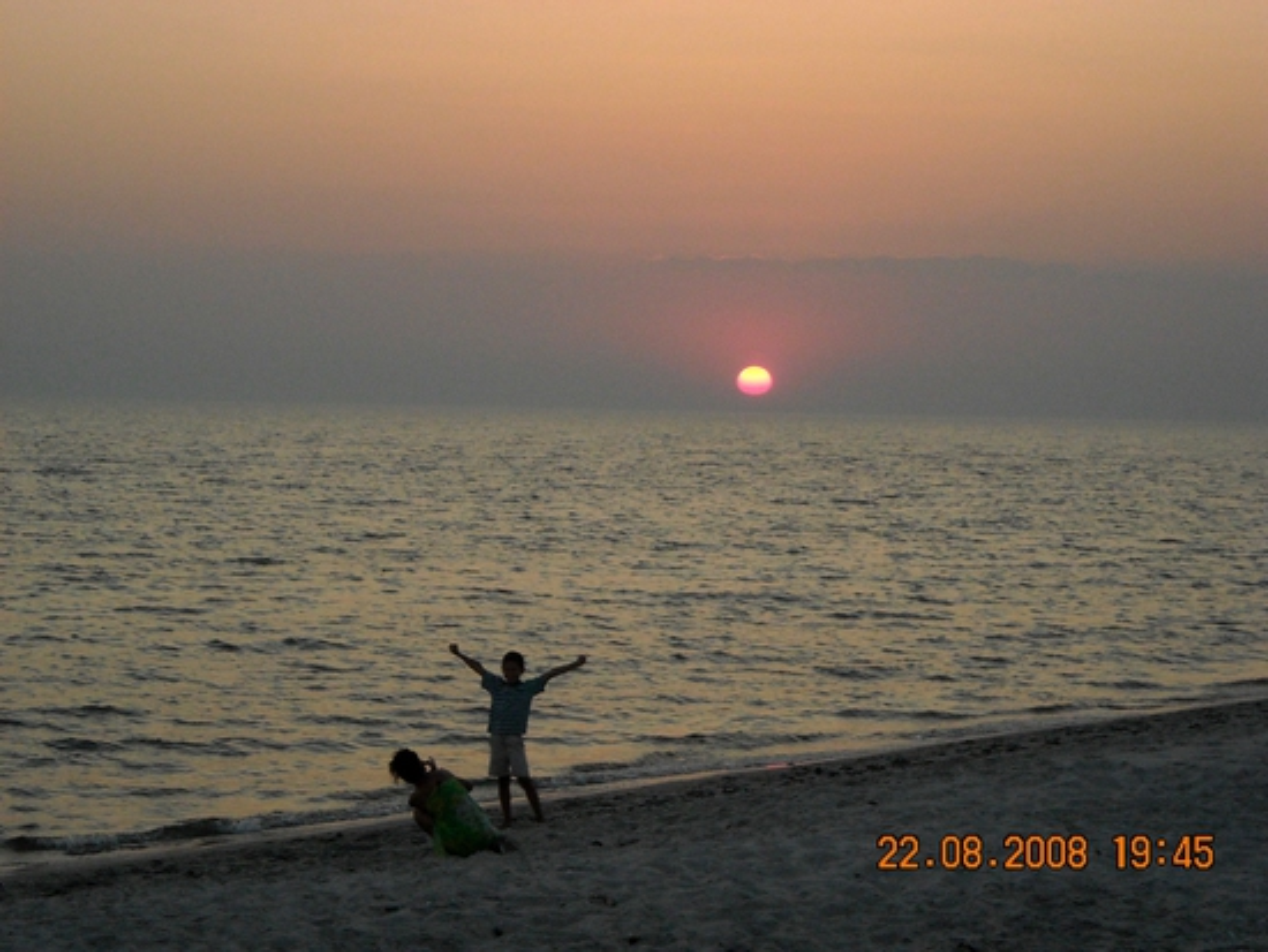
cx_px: 634
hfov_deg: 18.7
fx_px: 3848
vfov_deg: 14.1
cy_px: 476
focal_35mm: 105
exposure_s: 1/250
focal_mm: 17.1
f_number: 4.7
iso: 282
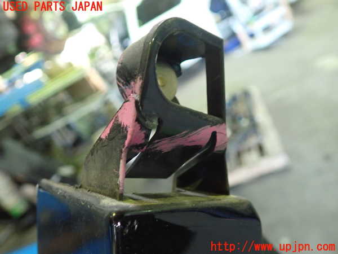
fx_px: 293
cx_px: 169
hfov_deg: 60.0
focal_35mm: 30
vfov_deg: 46.8
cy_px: 127
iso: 800
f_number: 2.3
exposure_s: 1/30
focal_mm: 5.4
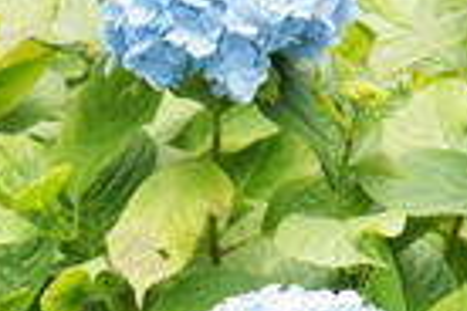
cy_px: 480
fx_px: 2783
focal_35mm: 215
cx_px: -88
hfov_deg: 9.5
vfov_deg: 6.3
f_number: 5
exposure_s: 1/160
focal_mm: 45
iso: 200
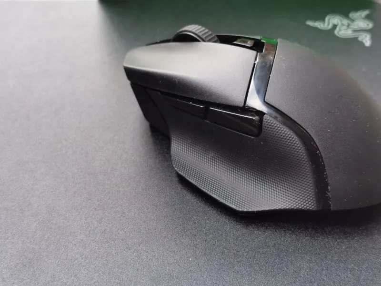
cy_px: 143
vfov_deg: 24.4
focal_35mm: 60
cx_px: 190
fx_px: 660
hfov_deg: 32.2
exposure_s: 1/50
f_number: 1.6
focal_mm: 5.56
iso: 125
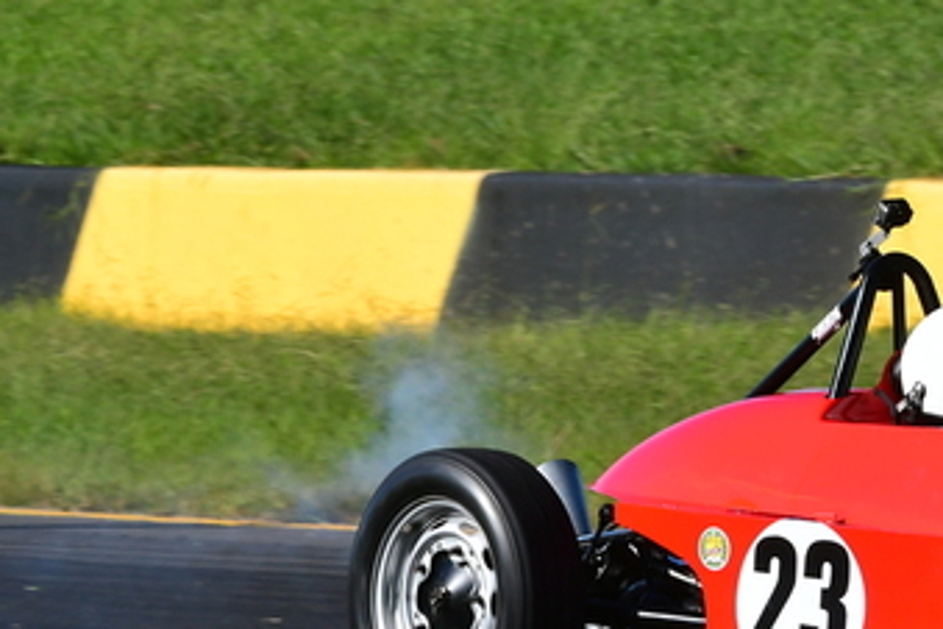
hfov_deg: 2.9
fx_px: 18544
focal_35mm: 708
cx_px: 990
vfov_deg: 1.9
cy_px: 299
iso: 500
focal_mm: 200
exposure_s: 1/640
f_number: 13
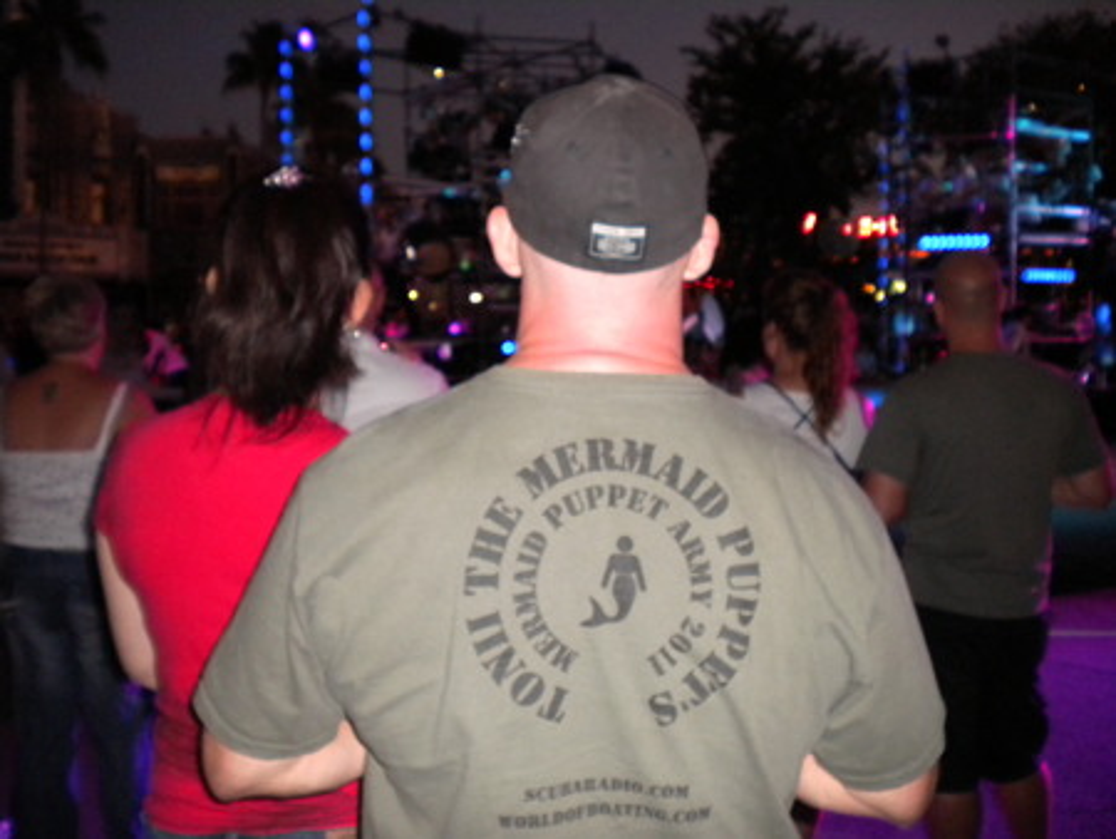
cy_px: 420
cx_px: 558
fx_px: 1129
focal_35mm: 35
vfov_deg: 40.7
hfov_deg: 52.6
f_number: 3.1
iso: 400
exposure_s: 1/30
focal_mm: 6.3
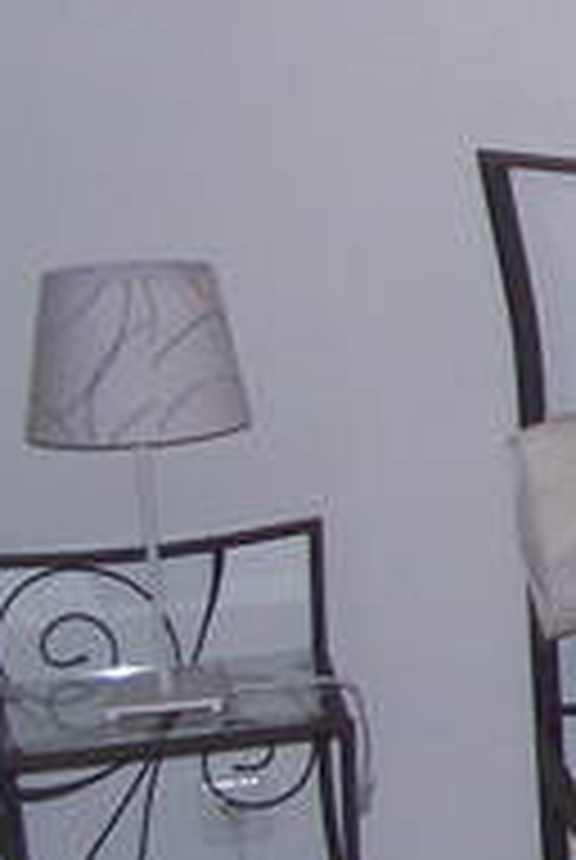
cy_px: 495
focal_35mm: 163
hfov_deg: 7.8
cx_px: 1440
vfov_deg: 12.6
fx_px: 3898
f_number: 2.8
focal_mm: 6.3
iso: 140
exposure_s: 1/60
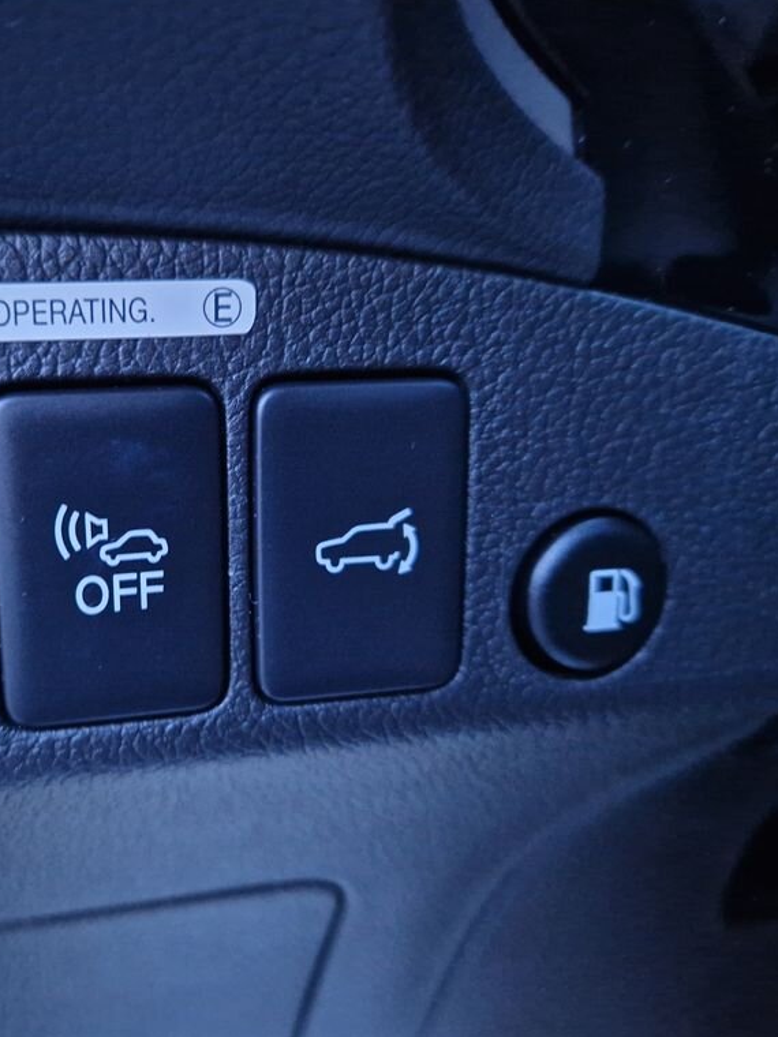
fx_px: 929
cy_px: 518
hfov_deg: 44.0
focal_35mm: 31
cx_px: 197
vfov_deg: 58.4
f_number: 1.8
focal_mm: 5.4
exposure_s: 1/20
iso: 1600
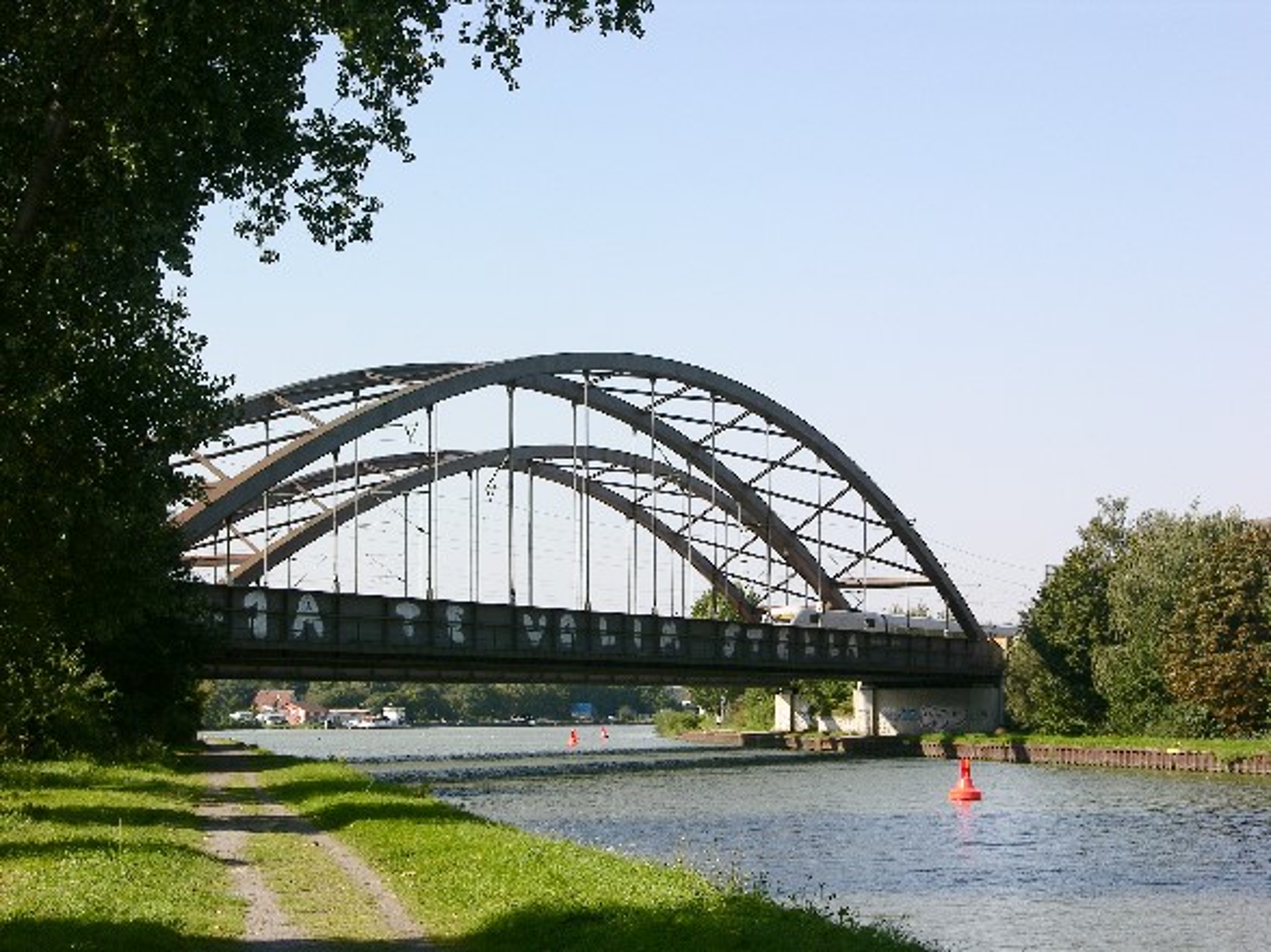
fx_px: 2863
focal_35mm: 78
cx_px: 636
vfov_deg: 18.9
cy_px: 476
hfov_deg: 25.0
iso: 50
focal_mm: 19.9
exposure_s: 1/147
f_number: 6.8
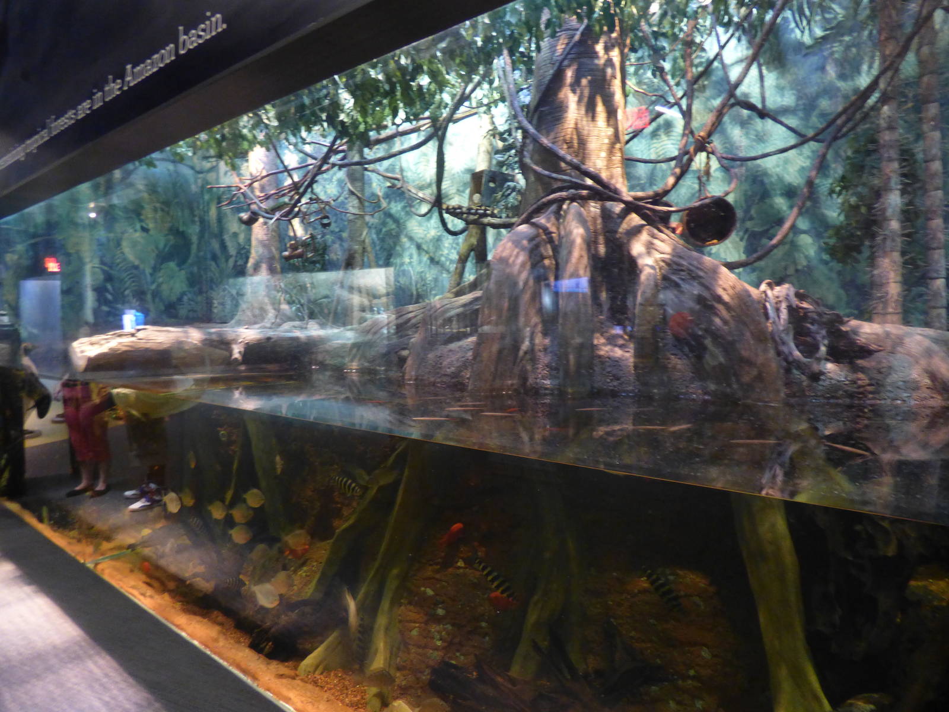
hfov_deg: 81.7
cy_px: 356
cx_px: 474
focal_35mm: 20
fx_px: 548
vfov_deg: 66.0
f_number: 2.8
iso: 400
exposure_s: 1/5
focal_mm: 3.58
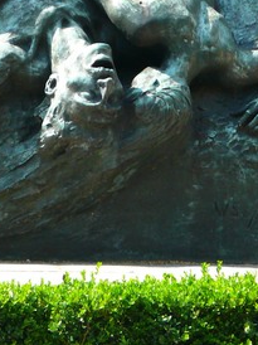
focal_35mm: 832
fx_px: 8281
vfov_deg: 2.4
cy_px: -24
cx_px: 73
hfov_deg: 1.8
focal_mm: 64.2
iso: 160
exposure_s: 1/125
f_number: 3.6
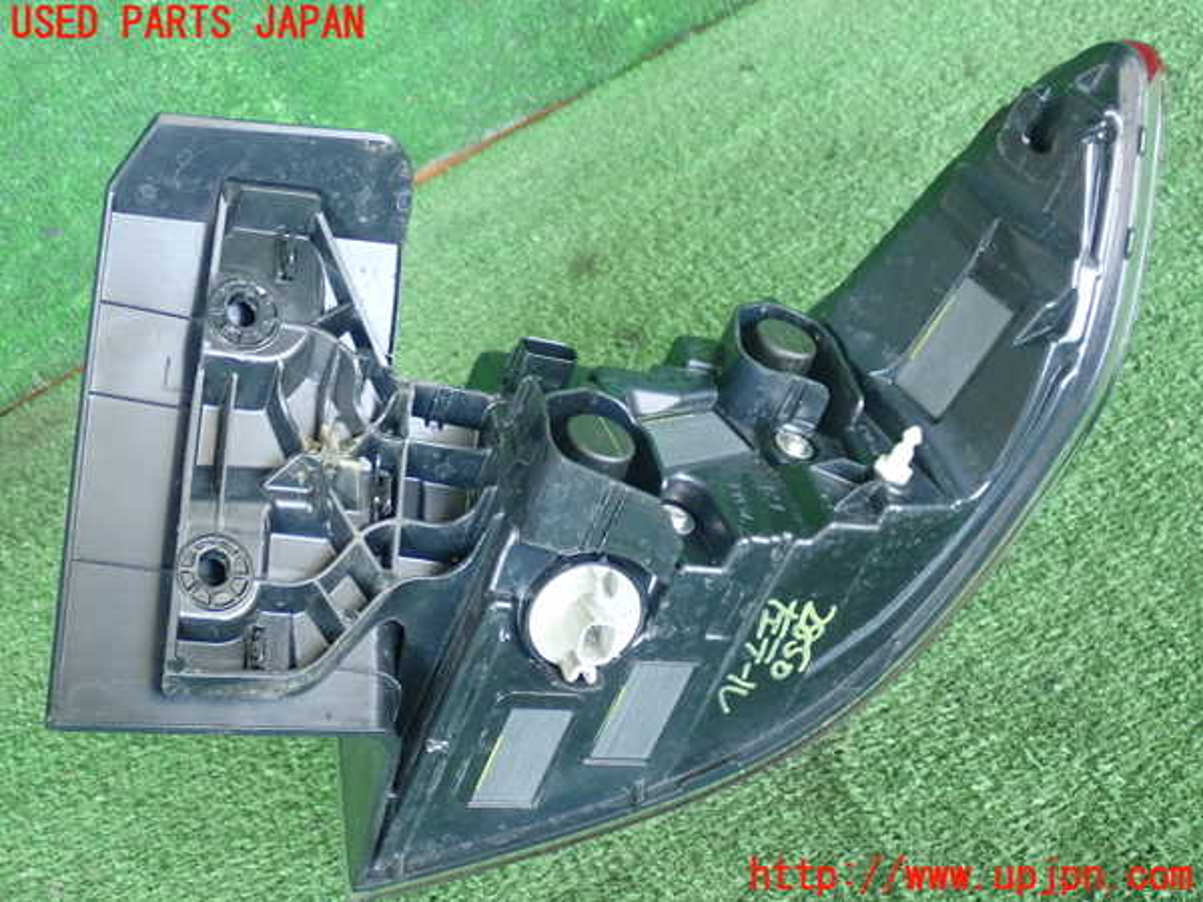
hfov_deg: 41.2
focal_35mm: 46
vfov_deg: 31.5
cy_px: 451
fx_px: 1599
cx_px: 602
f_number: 3.1
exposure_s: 1/80
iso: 800
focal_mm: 8.41
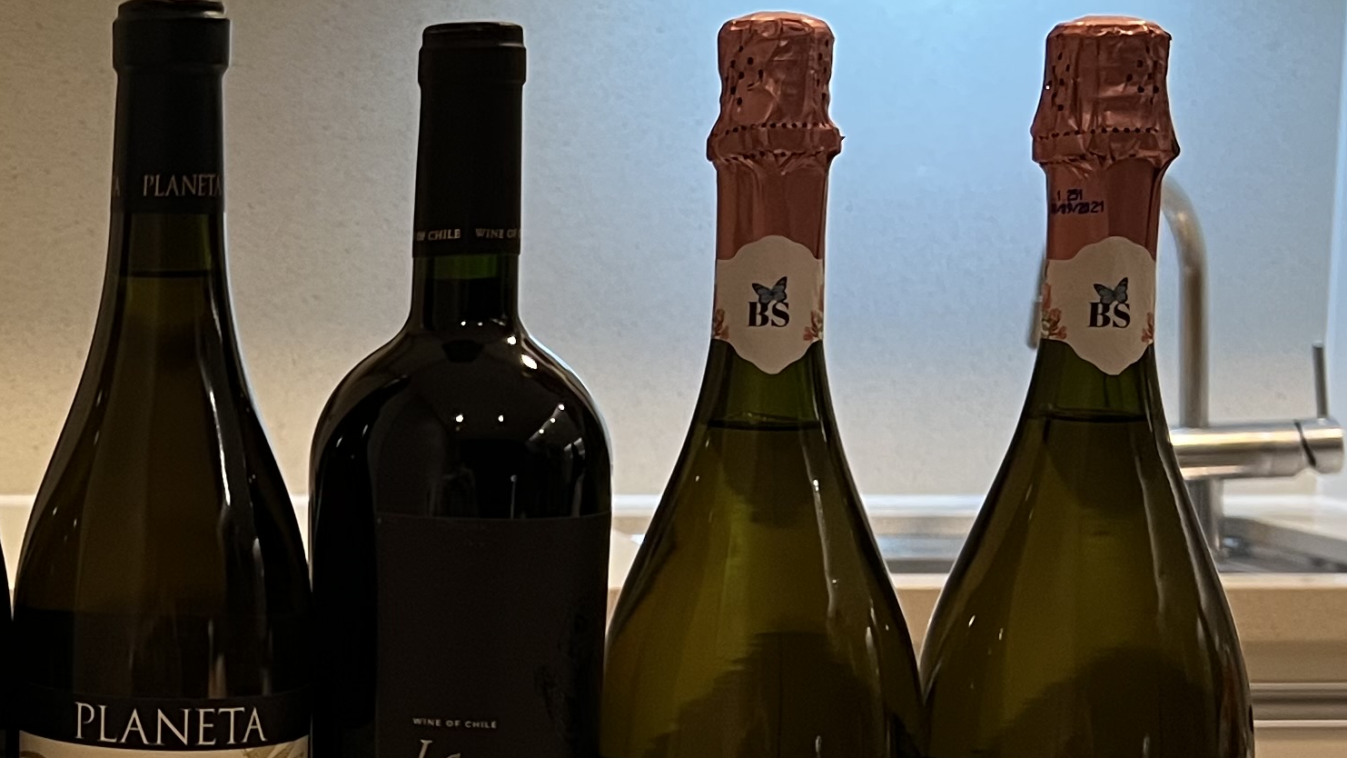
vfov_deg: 15.7
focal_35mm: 77
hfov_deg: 25.8
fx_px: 2750
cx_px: -62
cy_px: 468
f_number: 1.5
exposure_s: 1/60
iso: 320
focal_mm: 5.7
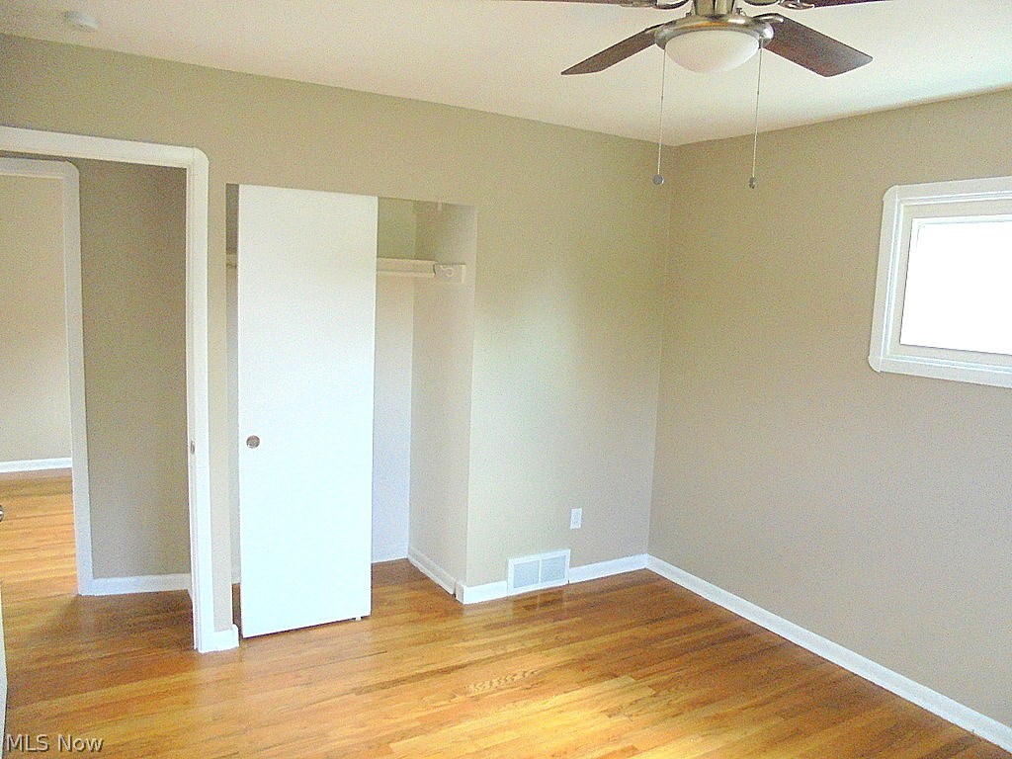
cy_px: 380
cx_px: 506
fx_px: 760
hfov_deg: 67.3
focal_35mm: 26
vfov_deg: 53.1
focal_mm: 4.6
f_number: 3.5
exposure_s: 1/100
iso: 500
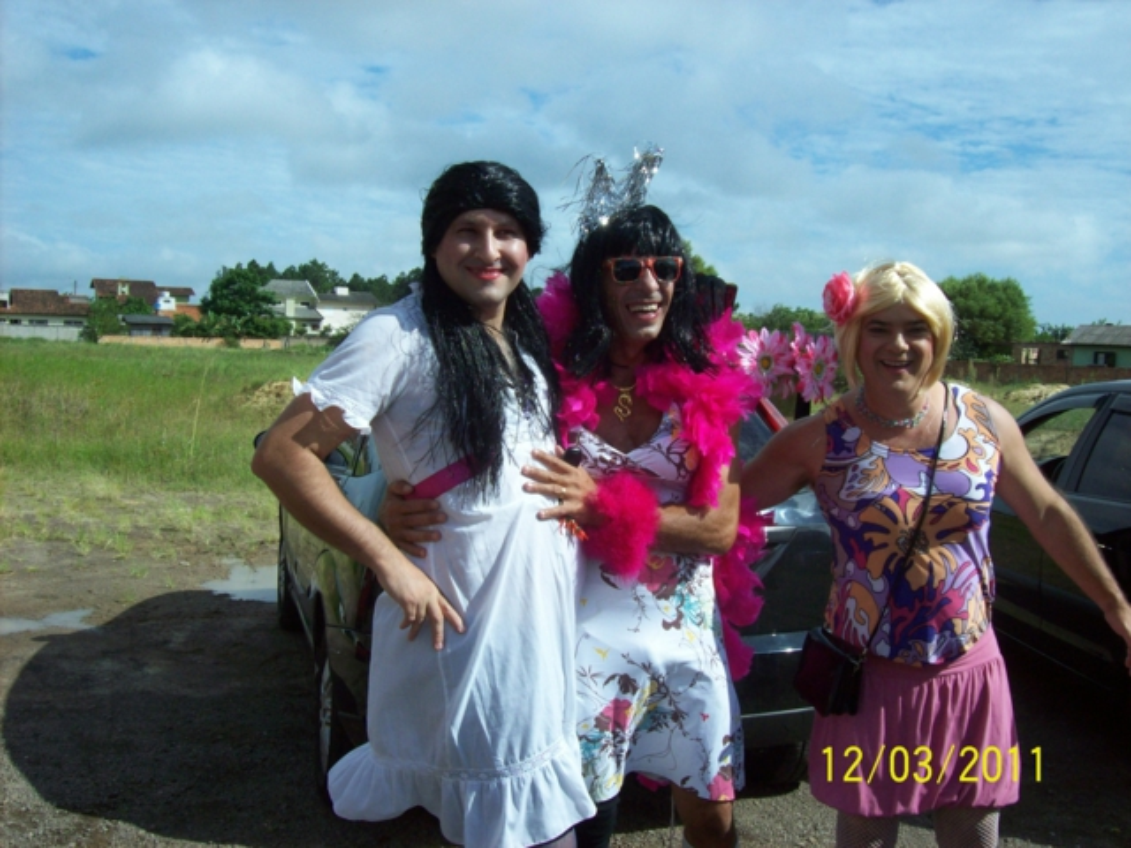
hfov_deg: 51.4
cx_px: 566
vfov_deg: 39.7
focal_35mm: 36
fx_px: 1176
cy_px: 424
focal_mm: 6
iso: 80
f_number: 4.8
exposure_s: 1/981
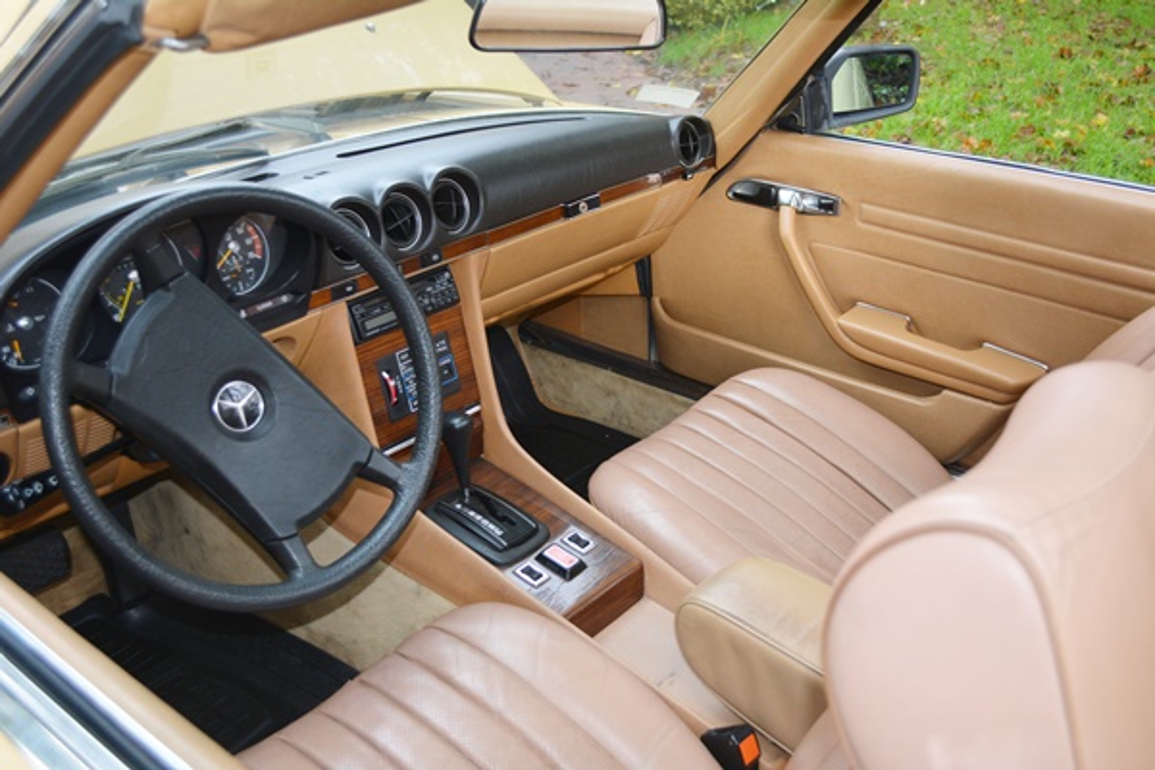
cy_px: 385
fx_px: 1155
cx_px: 578
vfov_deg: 36.9
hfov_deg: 53.1
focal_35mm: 36
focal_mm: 24
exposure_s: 1/80
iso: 400
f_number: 4
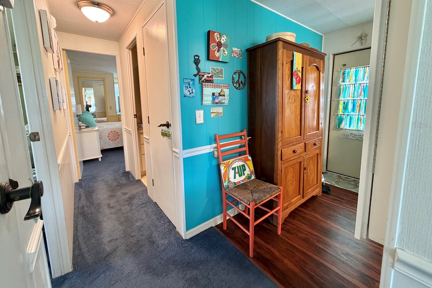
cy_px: 125
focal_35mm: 15
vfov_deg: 76.9
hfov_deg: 100.4
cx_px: 215
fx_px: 180
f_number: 2.2
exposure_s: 1/60
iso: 250
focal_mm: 2.22
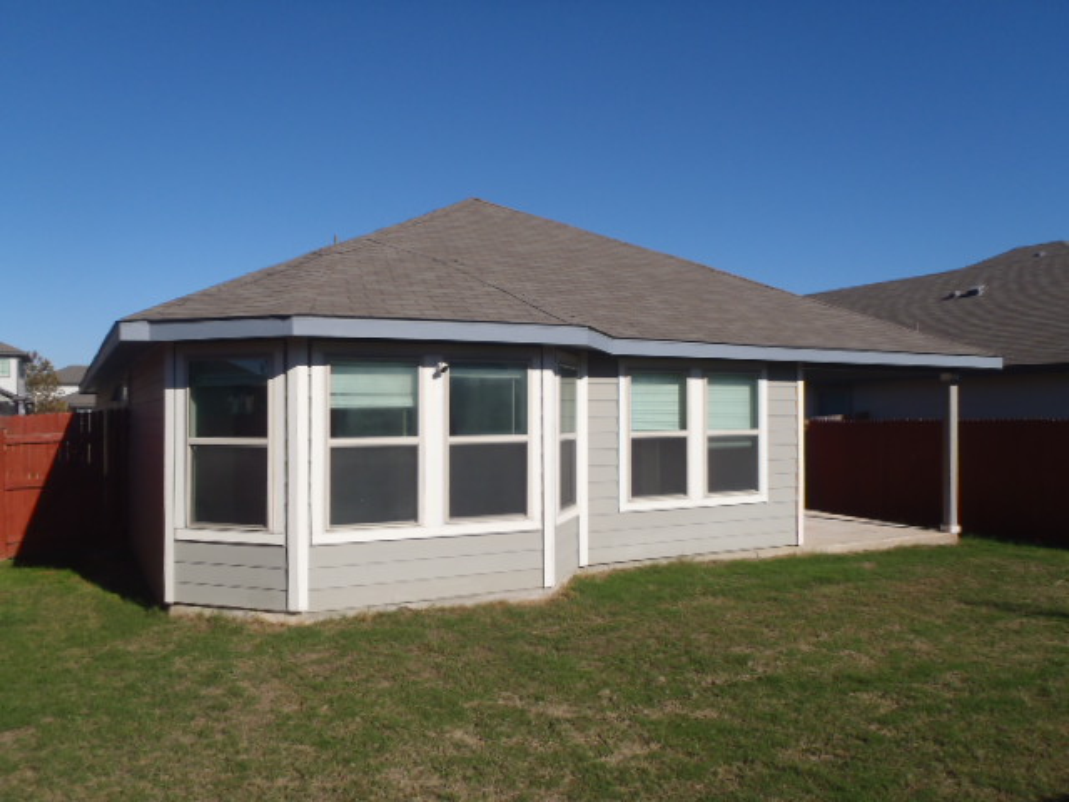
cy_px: 401
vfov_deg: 49.7
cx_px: 534
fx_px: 865
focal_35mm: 28
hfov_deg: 63.4
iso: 80
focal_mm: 5
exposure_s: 1/1000
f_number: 3.9
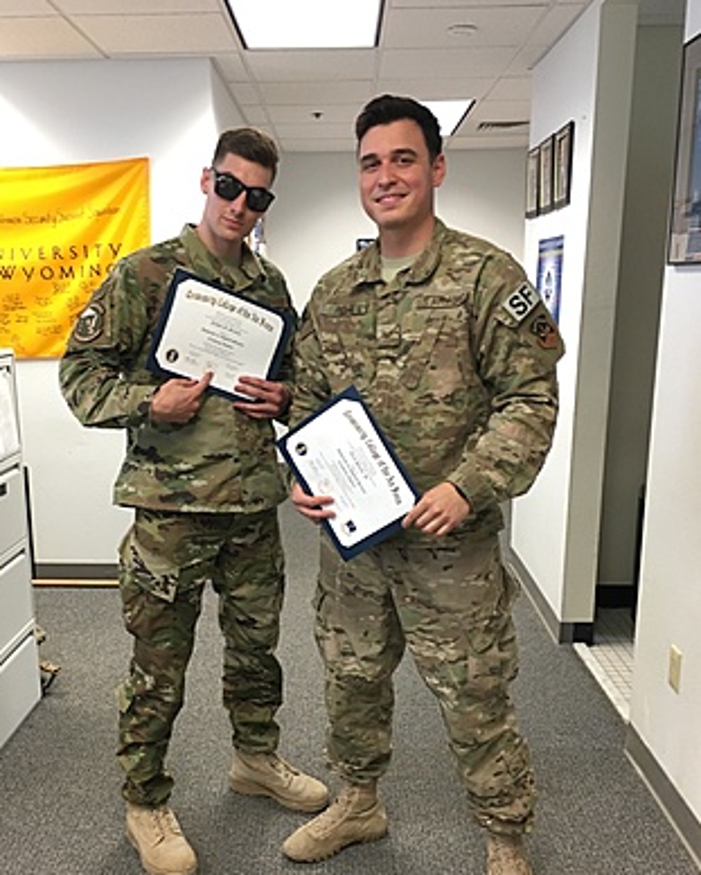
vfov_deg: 51.2
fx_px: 907
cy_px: 514
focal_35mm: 35
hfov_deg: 42.2
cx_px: 304
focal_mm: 4.15
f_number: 2.2
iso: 100
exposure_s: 1/30
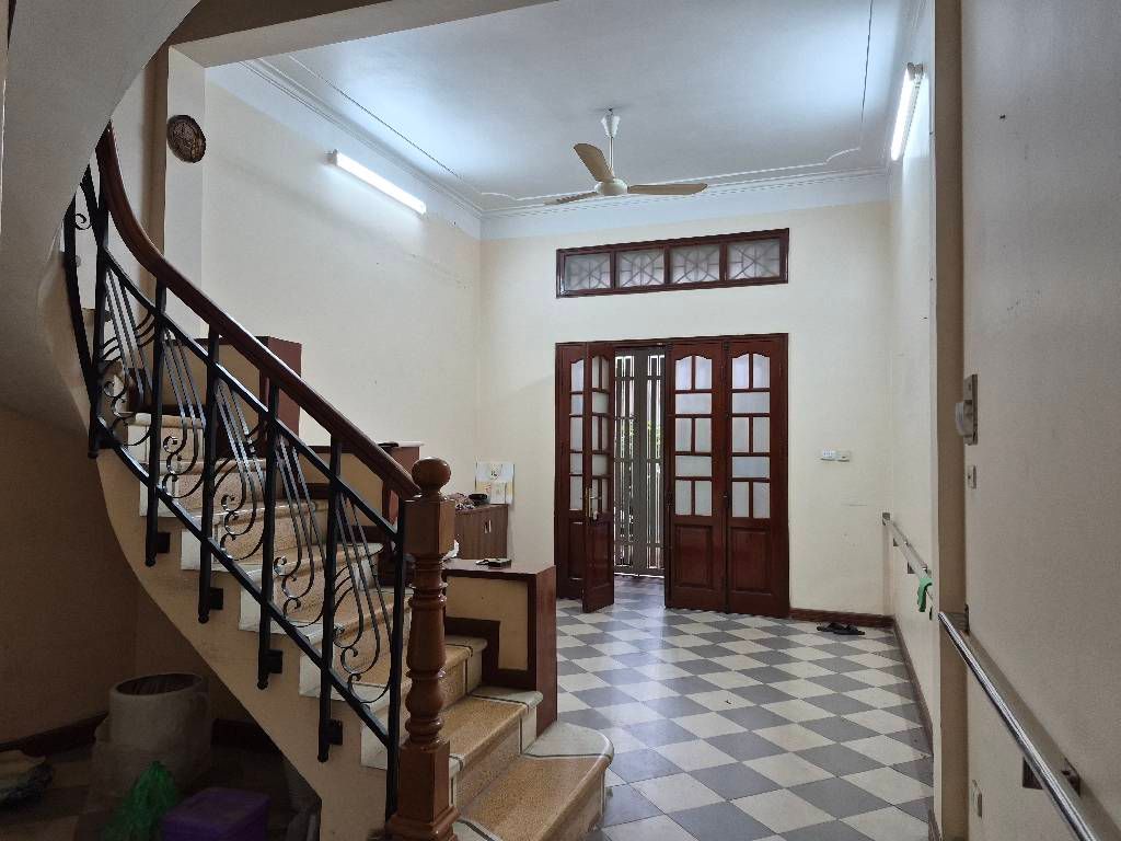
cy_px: 420
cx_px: 560
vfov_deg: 58.9
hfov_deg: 73.9
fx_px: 745
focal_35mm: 23
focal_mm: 5.4
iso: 125
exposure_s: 1/100
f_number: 1.8
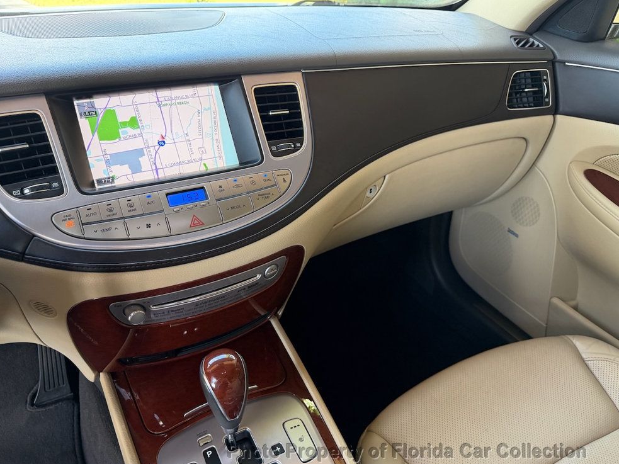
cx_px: 297
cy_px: 231
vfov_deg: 54.9
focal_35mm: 25
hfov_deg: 69.4
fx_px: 447
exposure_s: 1/123
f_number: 1.78
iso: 200
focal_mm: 6.76
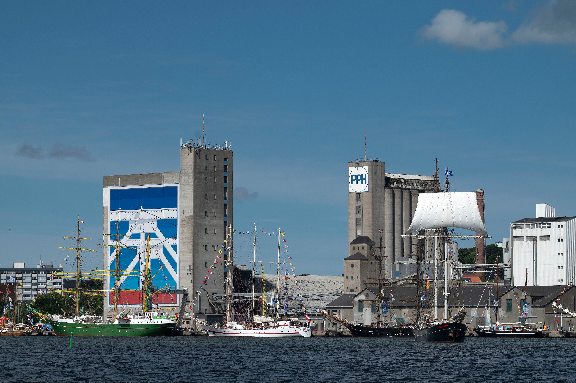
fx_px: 2398
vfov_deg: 9.1
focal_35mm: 150
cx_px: 288
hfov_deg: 13.7
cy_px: 192
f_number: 6.3
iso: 160
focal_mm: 150
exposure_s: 1/2500
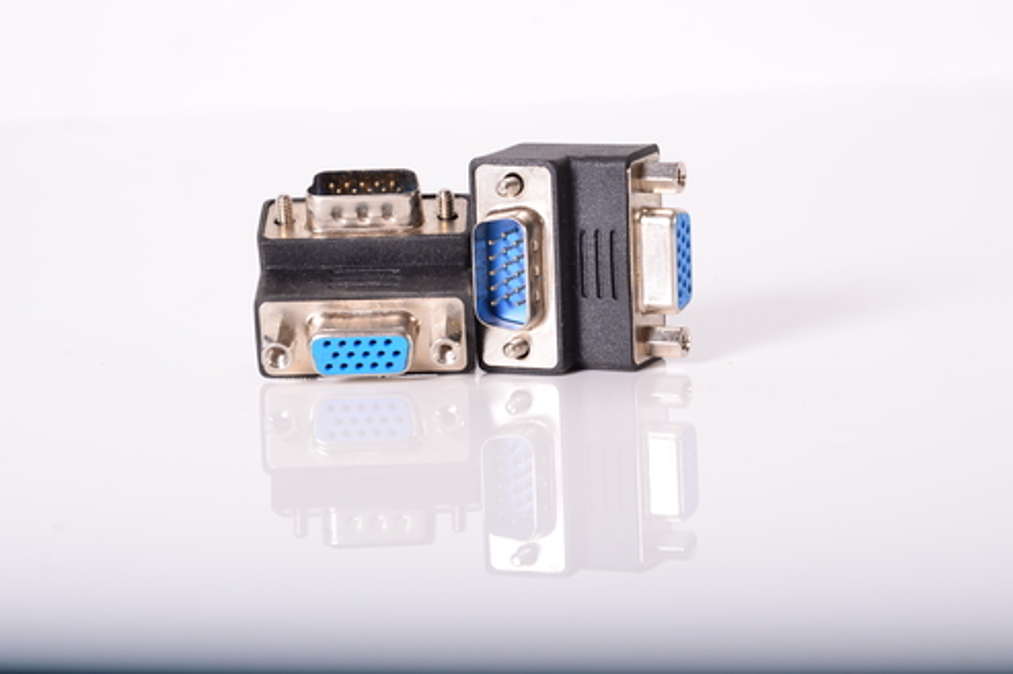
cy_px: 338
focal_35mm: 160
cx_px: 501
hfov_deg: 12.9
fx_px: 4485
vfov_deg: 8.6
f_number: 13
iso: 100
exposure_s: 1/250
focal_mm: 105
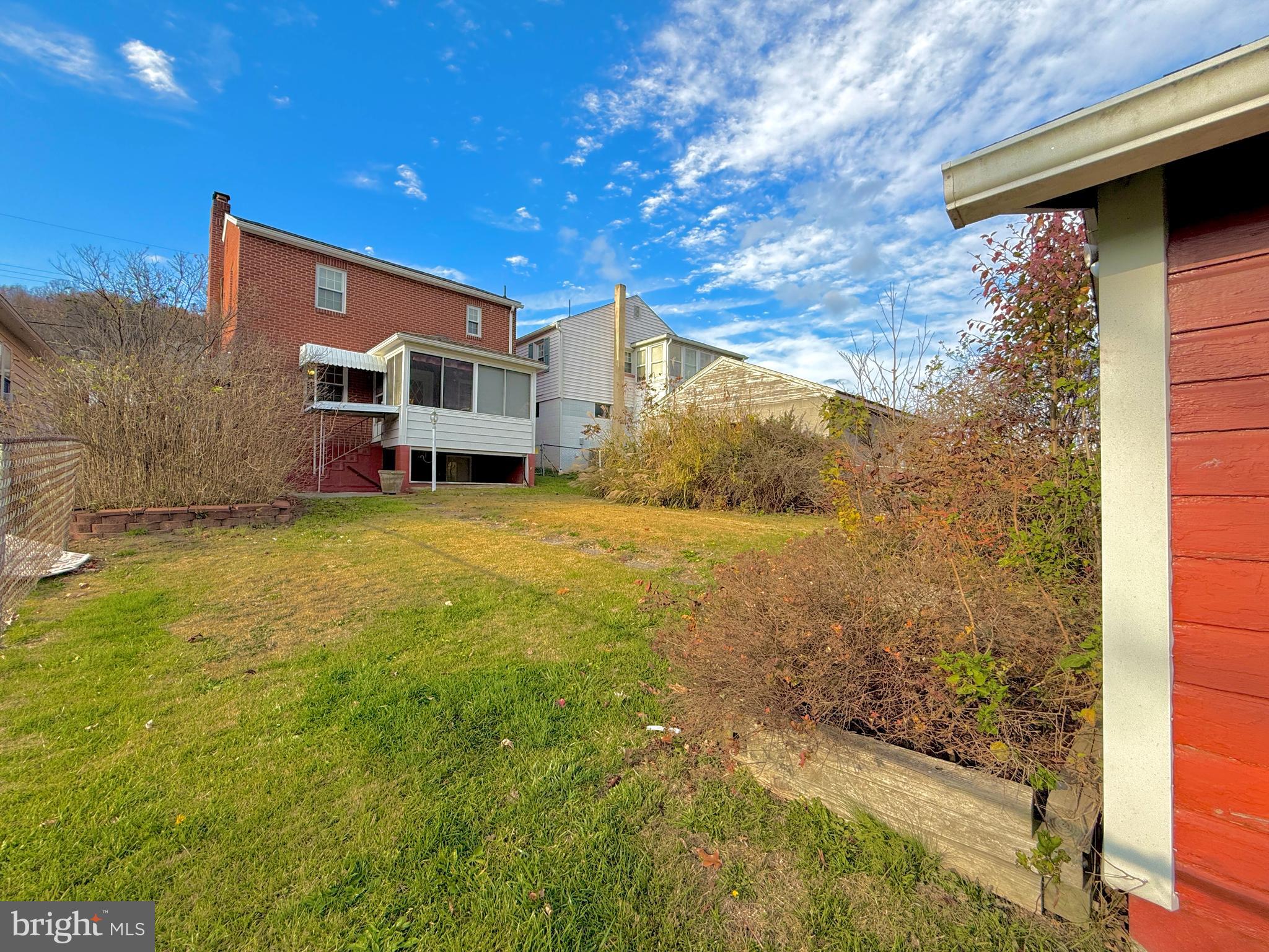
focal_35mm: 14
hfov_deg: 102.1
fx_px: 513
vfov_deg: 85.7
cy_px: 476
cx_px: 634
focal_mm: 2.22
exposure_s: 1/985
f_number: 2.2
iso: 50
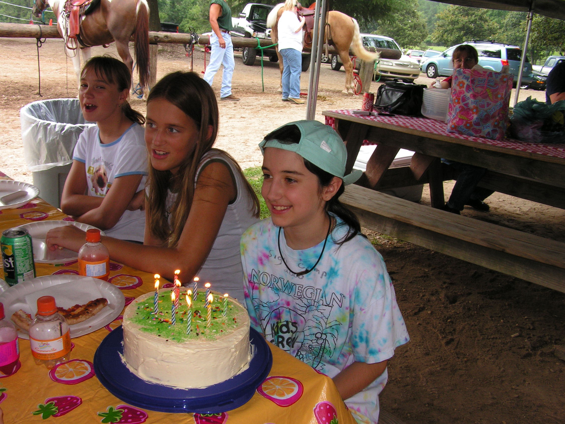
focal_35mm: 38
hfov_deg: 49.0
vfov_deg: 37.7
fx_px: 620
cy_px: 212
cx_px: 282
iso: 50
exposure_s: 1/40
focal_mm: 6.3
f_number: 5.6
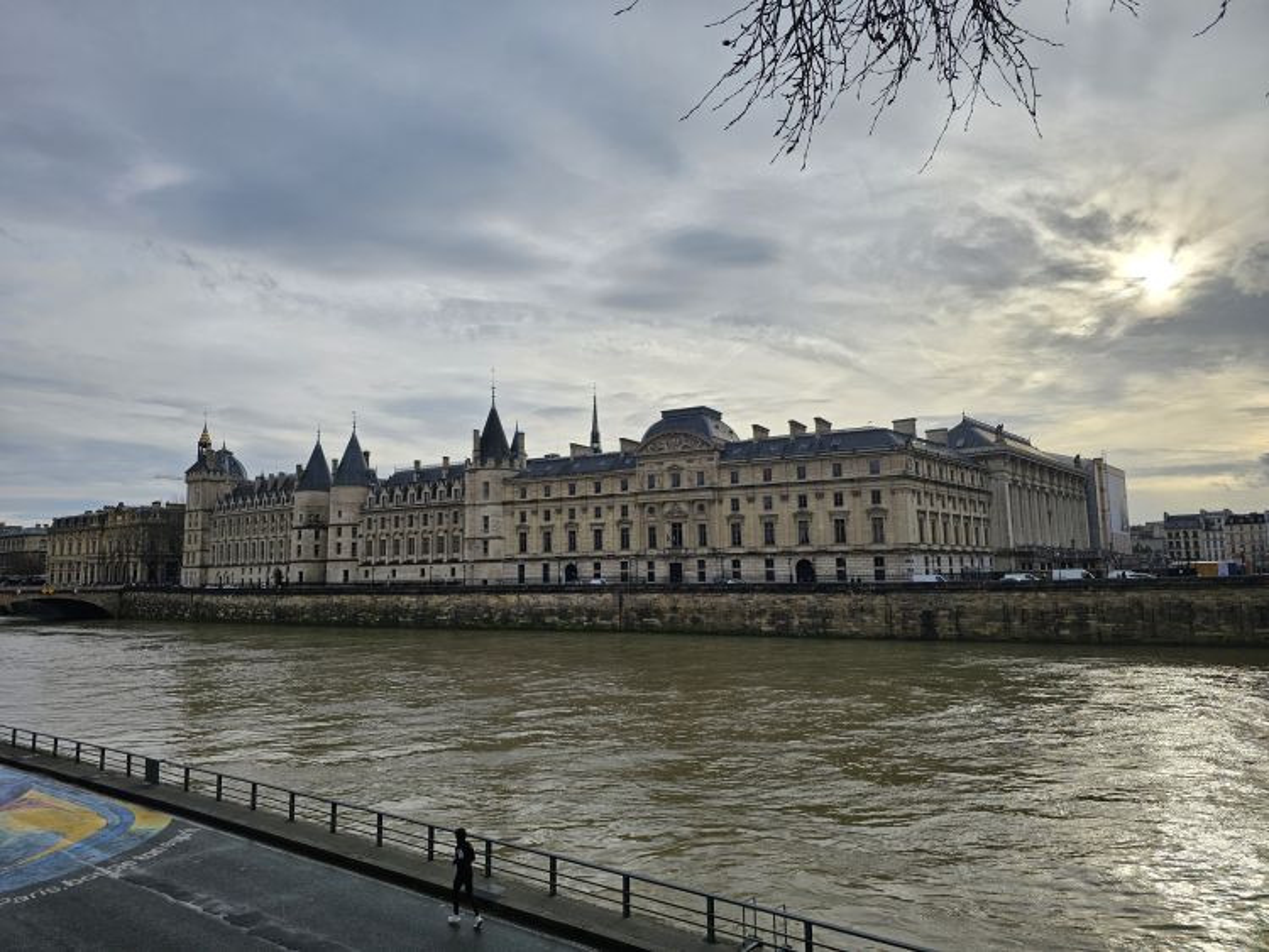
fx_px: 843
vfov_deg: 58.9
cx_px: 634
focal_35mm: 23
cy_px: 476
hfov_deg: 73.9
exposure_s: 1/843
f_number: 1.7
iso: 10
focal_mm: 6.3
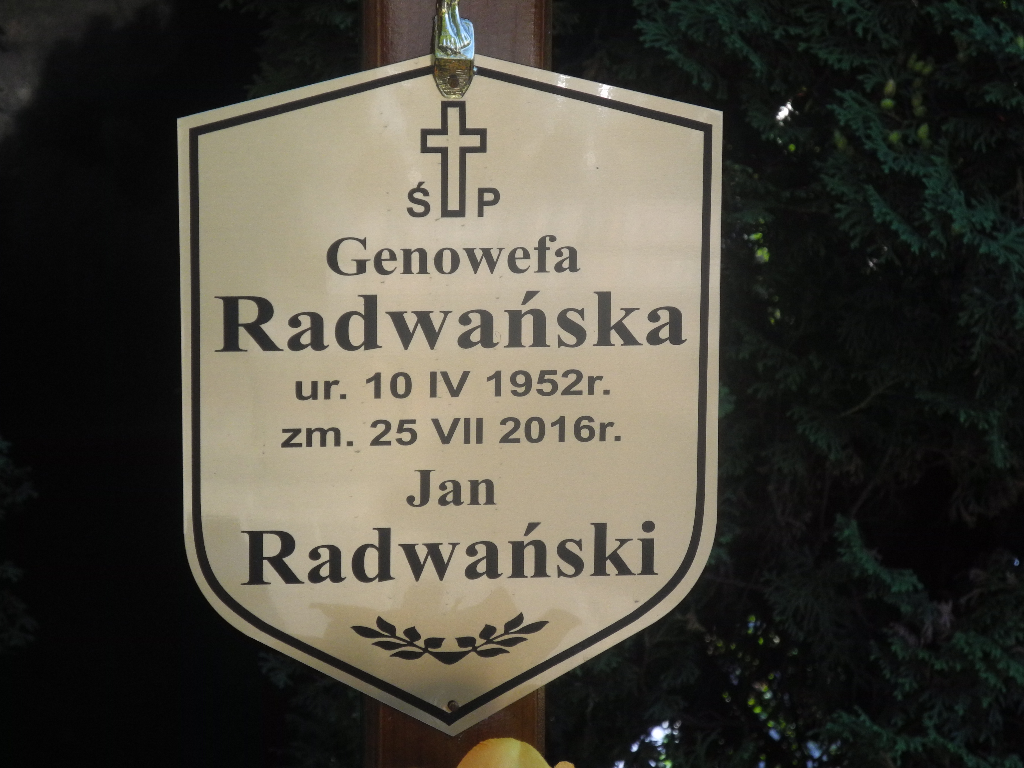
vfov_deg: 9.7
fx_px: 4526
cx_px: 512
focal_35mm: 153
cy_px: 384
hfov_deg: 12.9
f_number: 5
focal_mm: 32.6
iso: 400
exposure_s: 1/250
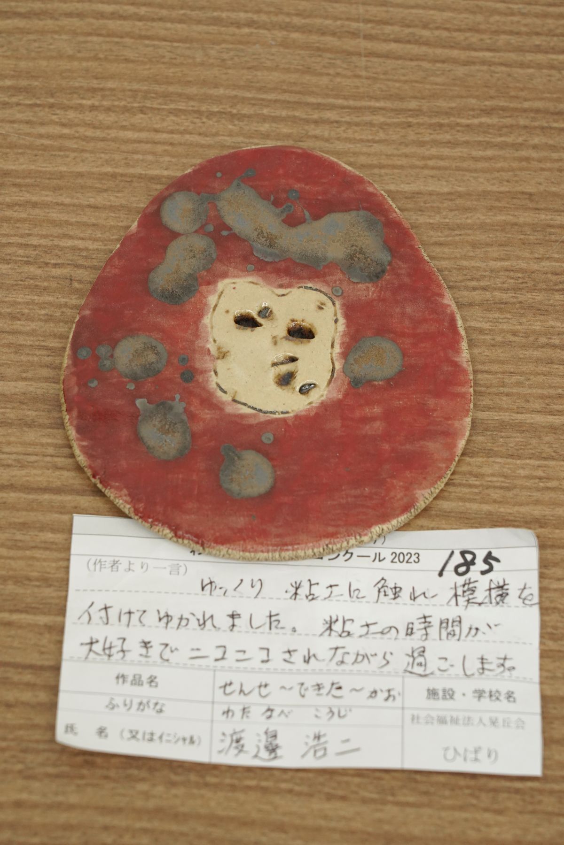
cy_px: 422
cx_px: 282
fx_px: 2467
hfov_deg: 13.0
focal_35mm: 105
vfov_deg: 19.5
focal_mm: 105
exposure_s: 1/50
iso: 3200
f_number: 7.1
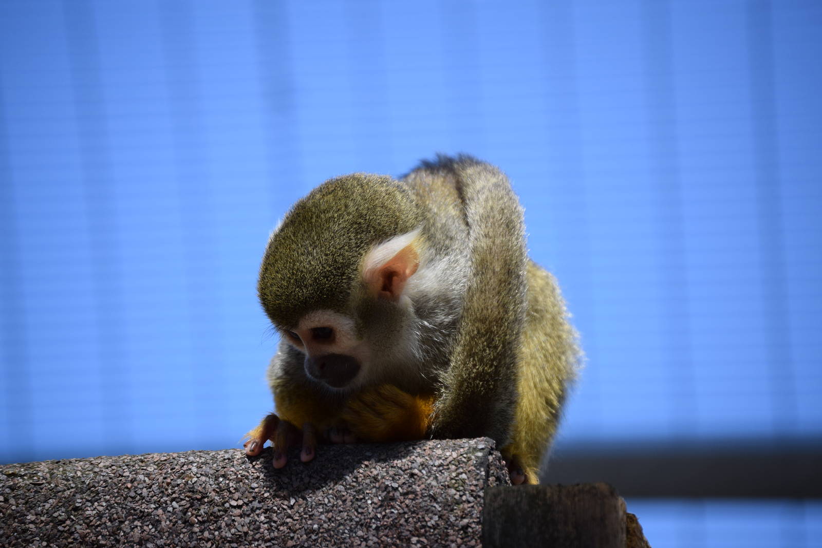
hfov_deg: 10.5
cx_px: 411
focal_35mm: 195
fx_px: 4453
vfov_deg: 7.0
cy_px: 274
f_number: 5
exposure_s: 1/1250
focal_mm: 130
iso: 400
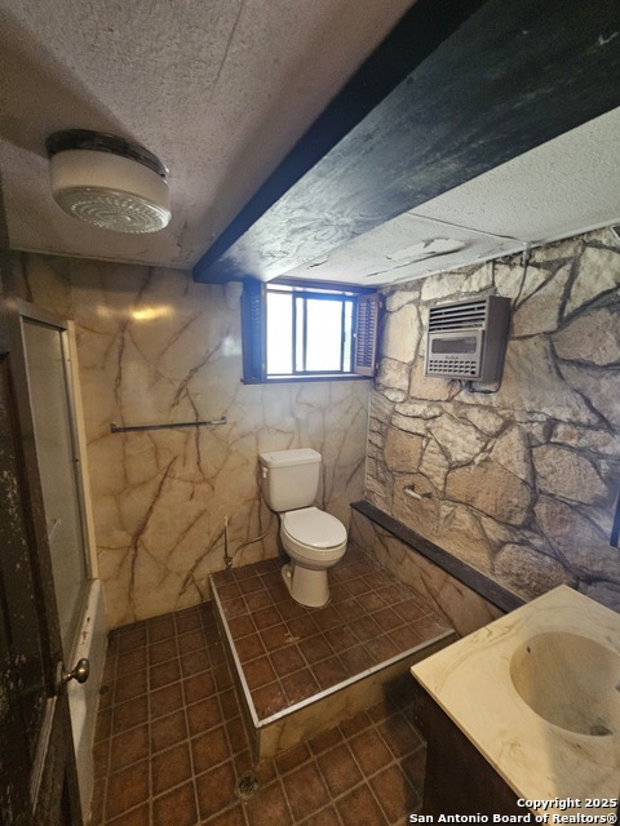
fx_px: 310
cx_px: 310
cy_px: 413
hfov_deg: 89.9
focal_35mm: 13
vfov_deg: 106.2
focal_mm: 2.2
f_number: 2.2
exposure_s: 1/30
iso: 400
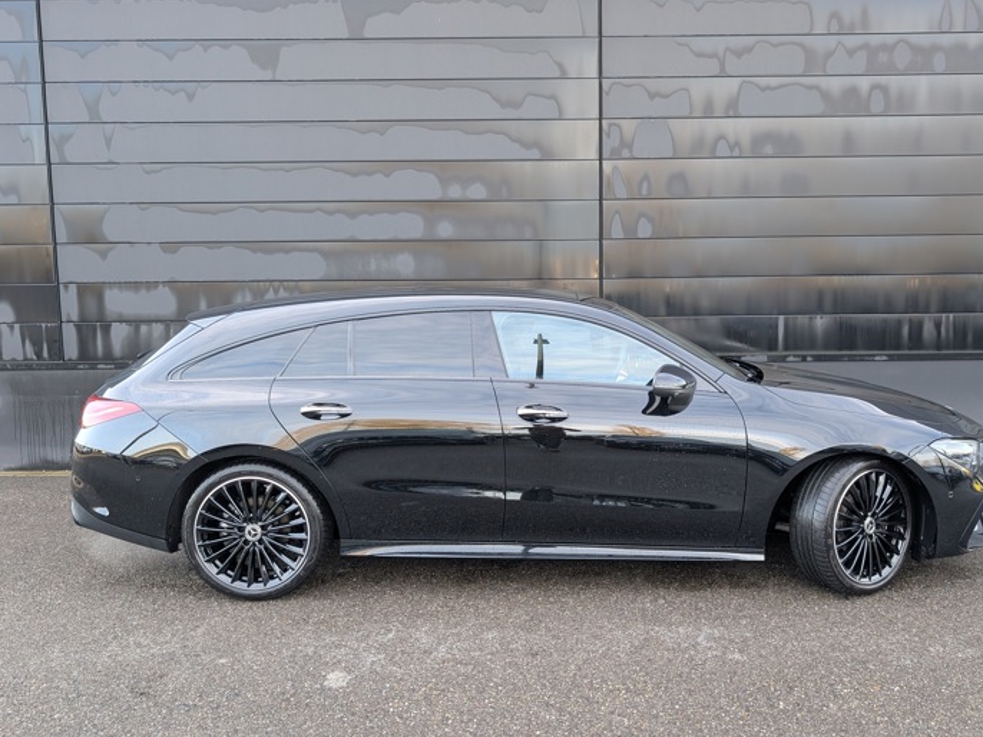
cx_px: 546
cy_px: 380
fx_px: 795
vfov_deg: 49.7
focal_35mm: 28
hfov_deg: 63.3
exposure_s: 1/178
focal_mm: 6.9
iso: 132
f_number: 1.68
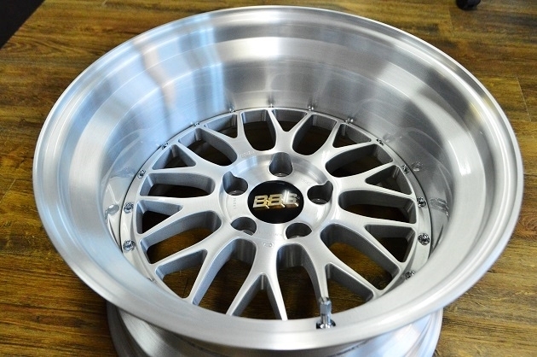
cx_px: 268
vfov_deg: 39.8
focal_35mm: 33
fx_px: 491
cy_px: 178
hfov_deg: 57.3
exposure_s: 1/125
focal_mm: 22
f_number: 5.6
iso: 3200
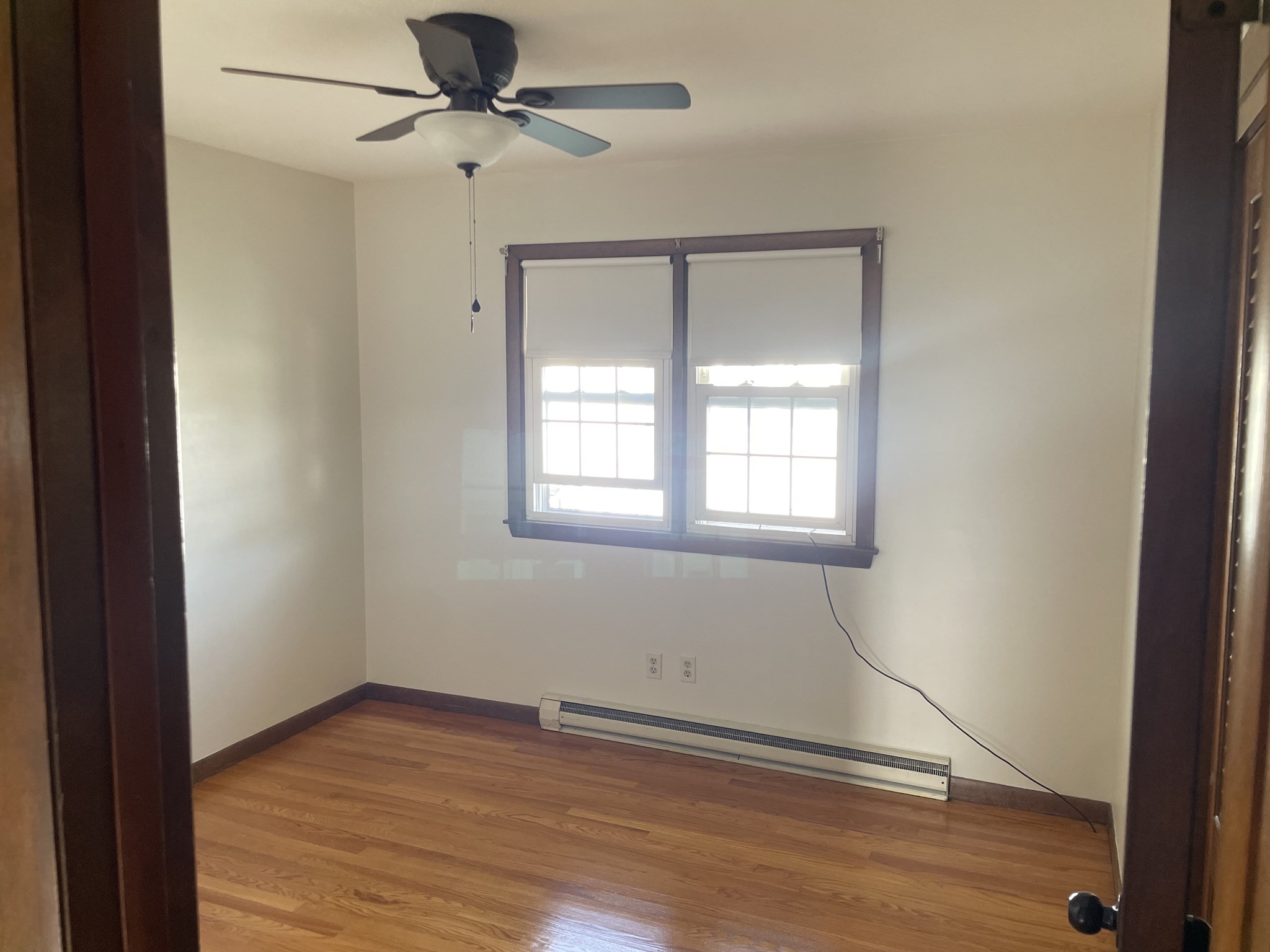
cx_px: 635
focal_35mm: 26
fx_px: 954
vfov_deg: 53.1
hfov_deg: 67.3
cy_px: 476
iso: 125
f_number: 1.6
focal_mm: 4.2
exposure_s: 1/102
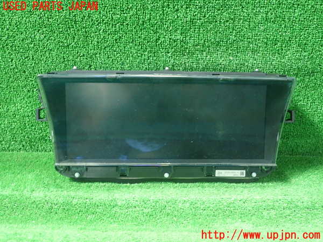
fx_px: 280
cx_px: 162
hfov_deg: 60.0
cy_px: 121
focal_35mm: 30
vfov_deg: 46.8
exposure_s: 1/50
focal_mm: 5.5
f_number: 2.3
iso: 800
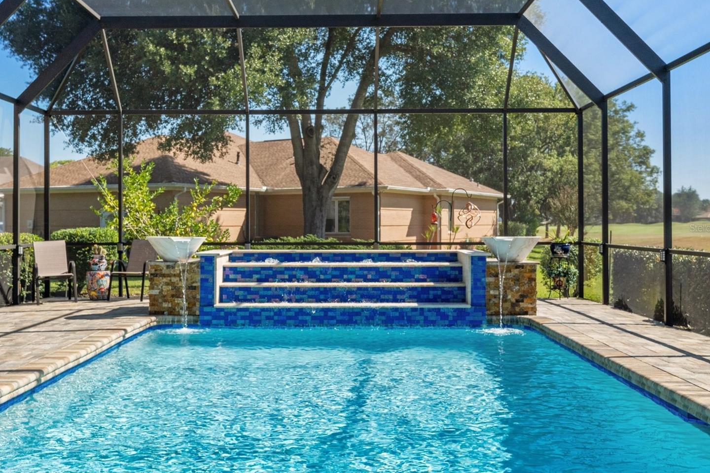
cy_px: 228
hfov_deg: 48.4
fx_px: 789
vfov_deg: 33.4
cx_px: 339
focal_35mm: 40
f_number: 8
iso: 320
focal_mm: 24
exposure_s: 1/500
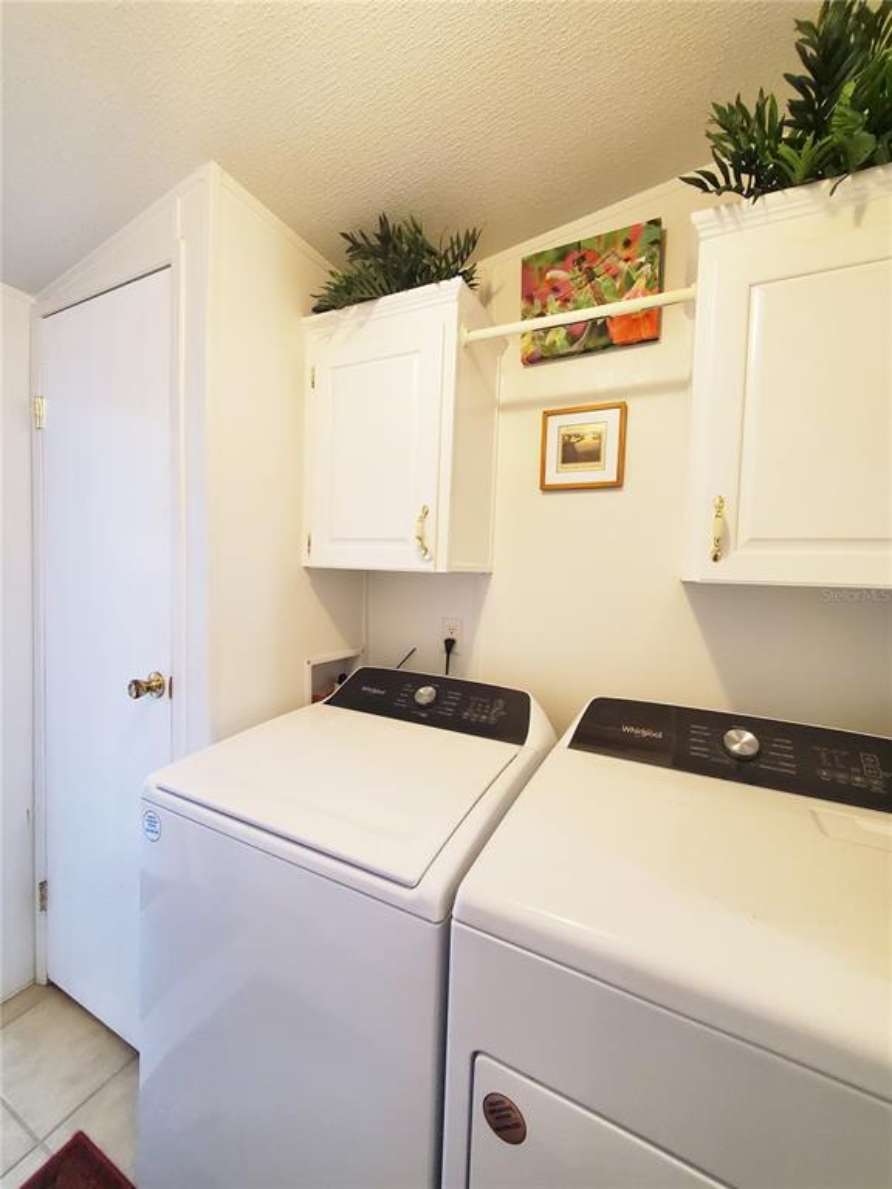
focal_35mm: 13
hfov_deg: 89.9
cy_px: 594
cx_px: 446
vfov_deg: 106.2
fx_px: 447
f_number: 2.2
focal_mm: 1.8
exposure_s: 1/60
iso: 320
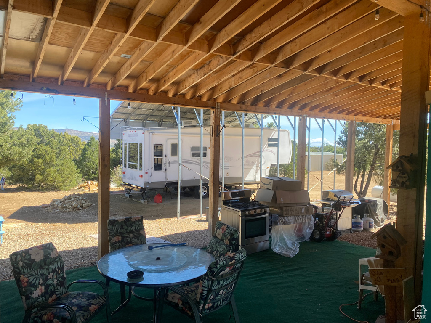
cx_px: 216
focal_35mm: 26
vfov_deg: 53.1
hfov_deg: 67.3
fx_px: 324
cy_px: 162
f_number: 1.8
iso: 32
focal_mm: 4.25
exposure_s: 1/454
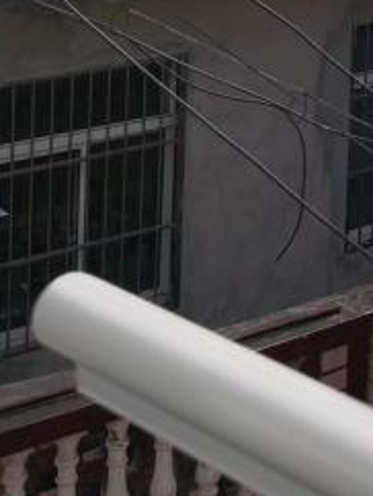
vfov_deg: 15.4
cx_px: 818
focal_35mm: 119
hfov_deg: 11.0
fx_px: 1707
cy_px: -220
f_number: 1.6
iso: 50
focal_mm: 5.56
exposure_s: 1/3077
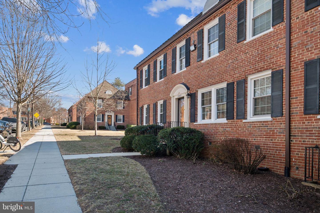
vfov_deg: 55.1
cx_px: 160
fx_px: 204
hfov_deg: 76.1
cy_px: 106
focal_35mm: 23
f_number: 8
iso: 125
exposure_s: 1/80
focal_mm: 15.1
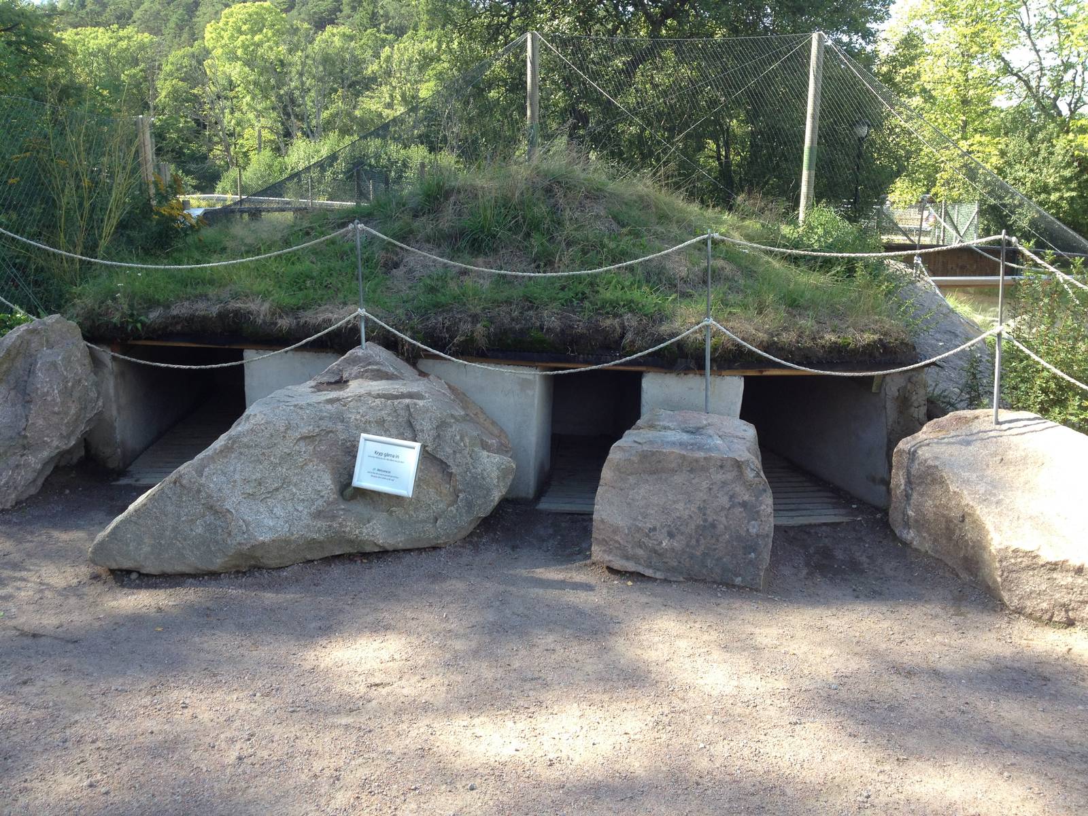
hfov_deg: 52.6
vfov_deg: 40.7
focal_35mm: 35
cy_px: 408
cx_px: 544
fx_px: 1100
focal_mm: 4.28
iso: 50
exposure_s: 1/235
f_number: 2.4
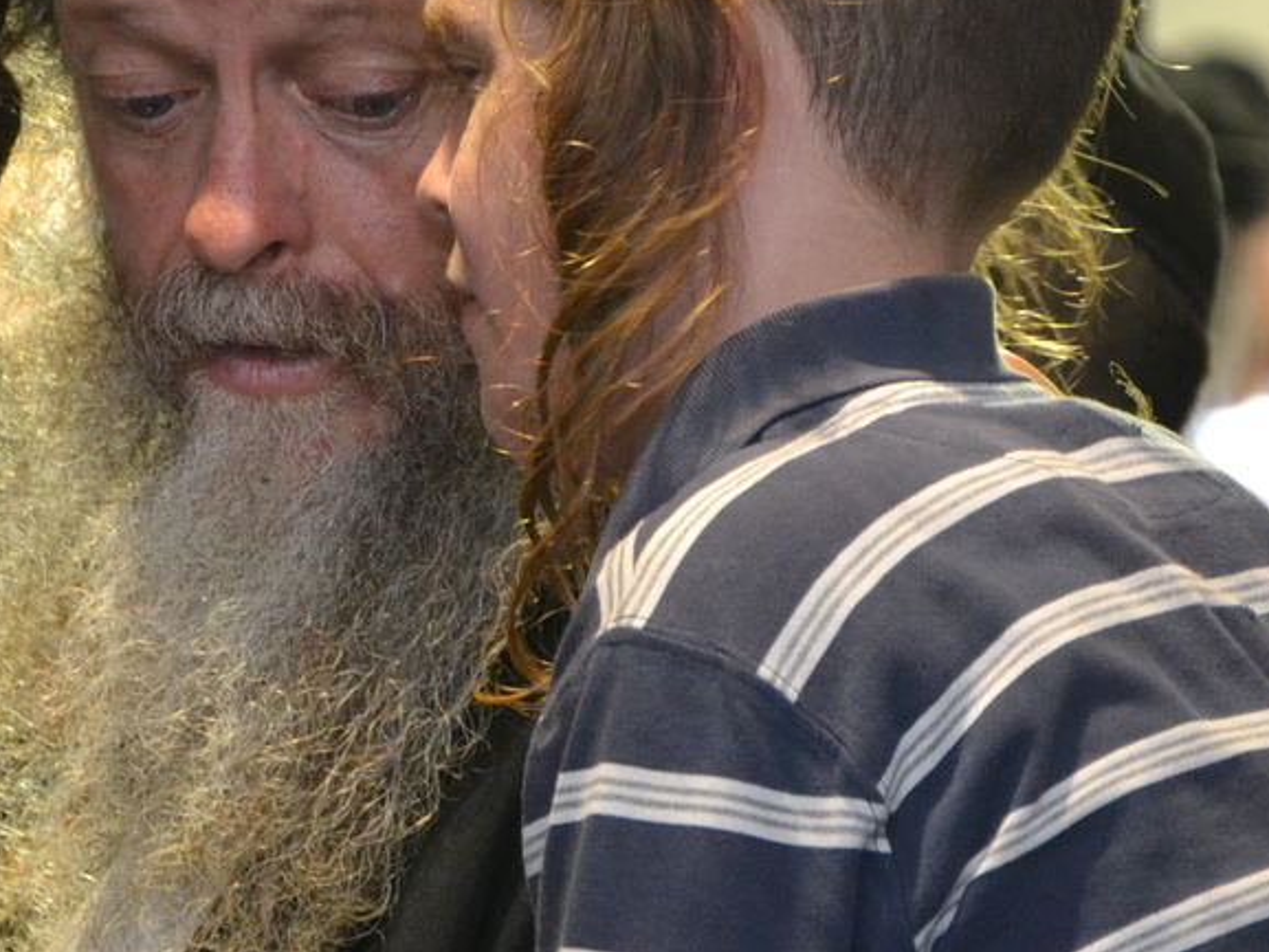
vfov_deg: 4.1
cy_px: 364
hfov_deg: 5.4
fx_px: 13463
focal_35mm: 367
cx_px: 466
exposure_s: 1/60
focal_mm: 105
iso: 1800
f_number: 5.6
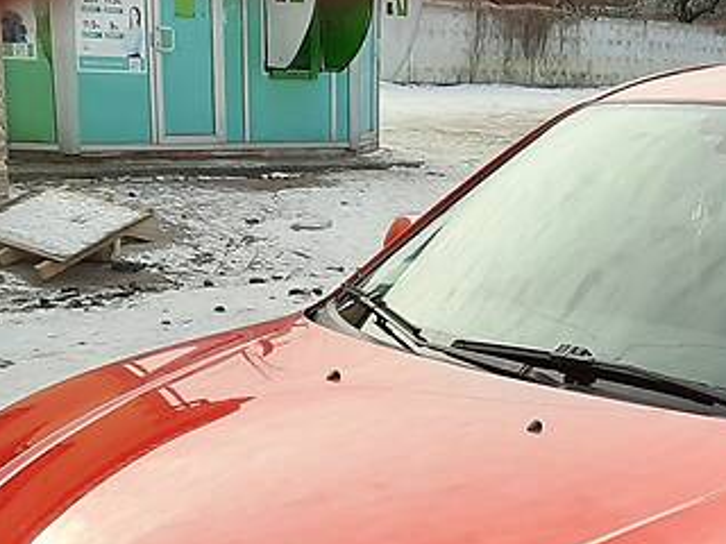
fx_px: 1363
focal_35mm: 65
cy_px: 592
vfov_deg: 21.5
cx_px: 538
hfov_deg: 29.4
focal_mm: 3.9
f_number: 1.7
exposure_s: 1/1385
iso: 40
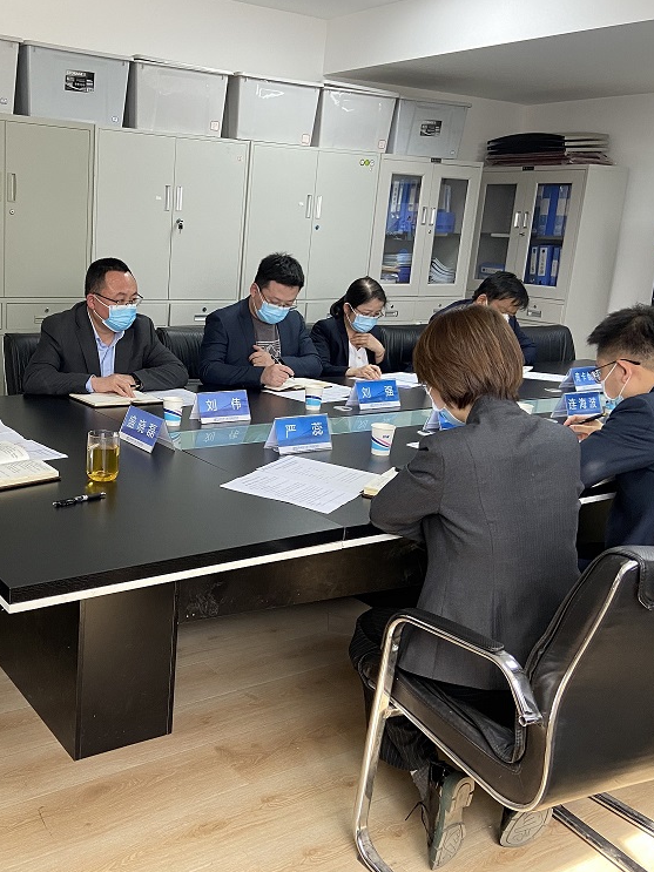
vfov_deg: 52.6
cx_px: 168
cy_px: 435
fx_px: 882
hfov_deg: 39.6
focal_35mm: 35
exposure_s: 1/60
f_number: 1.8
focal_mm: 4.25
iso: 160
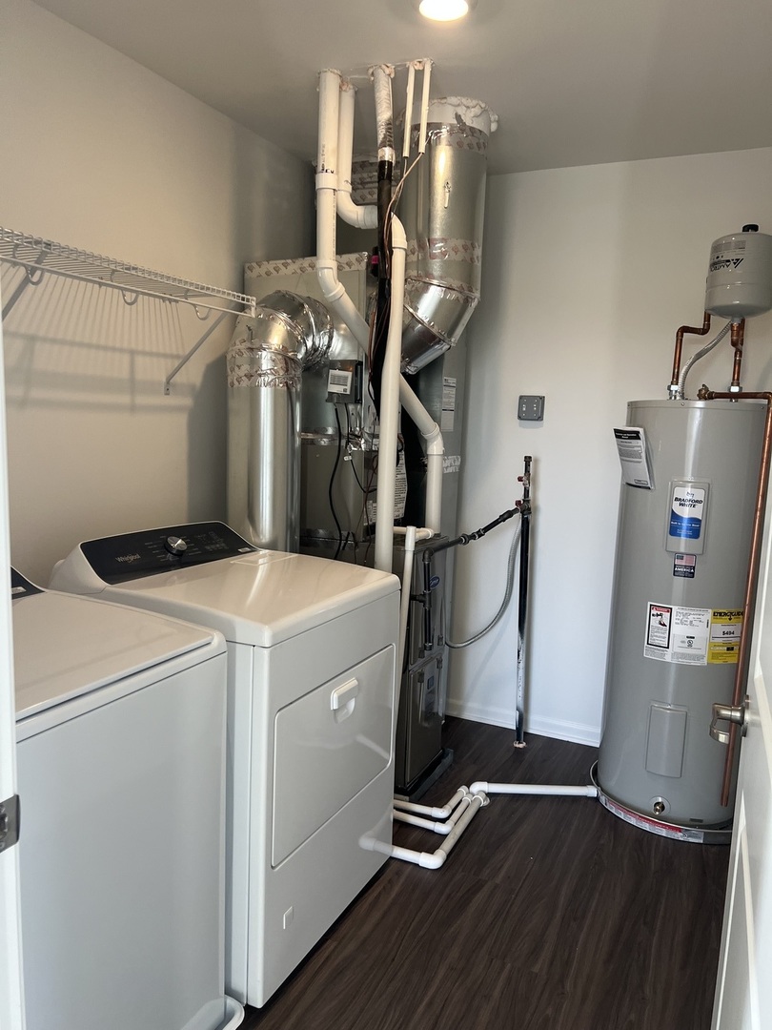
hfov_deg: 53.1
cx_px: 386
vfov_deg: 67.3
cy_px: 515
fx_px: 773
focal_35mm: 26
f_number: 1.5
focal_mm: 5.7
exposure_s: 1/120
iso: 125
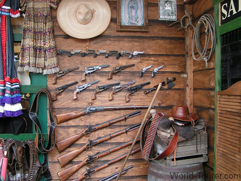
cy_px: 90
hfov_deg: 49.0
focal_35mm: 38
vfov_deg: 37.7
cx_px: 120
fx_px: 265
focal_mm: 5.8
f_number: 2.8
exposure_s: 1/40
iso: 100
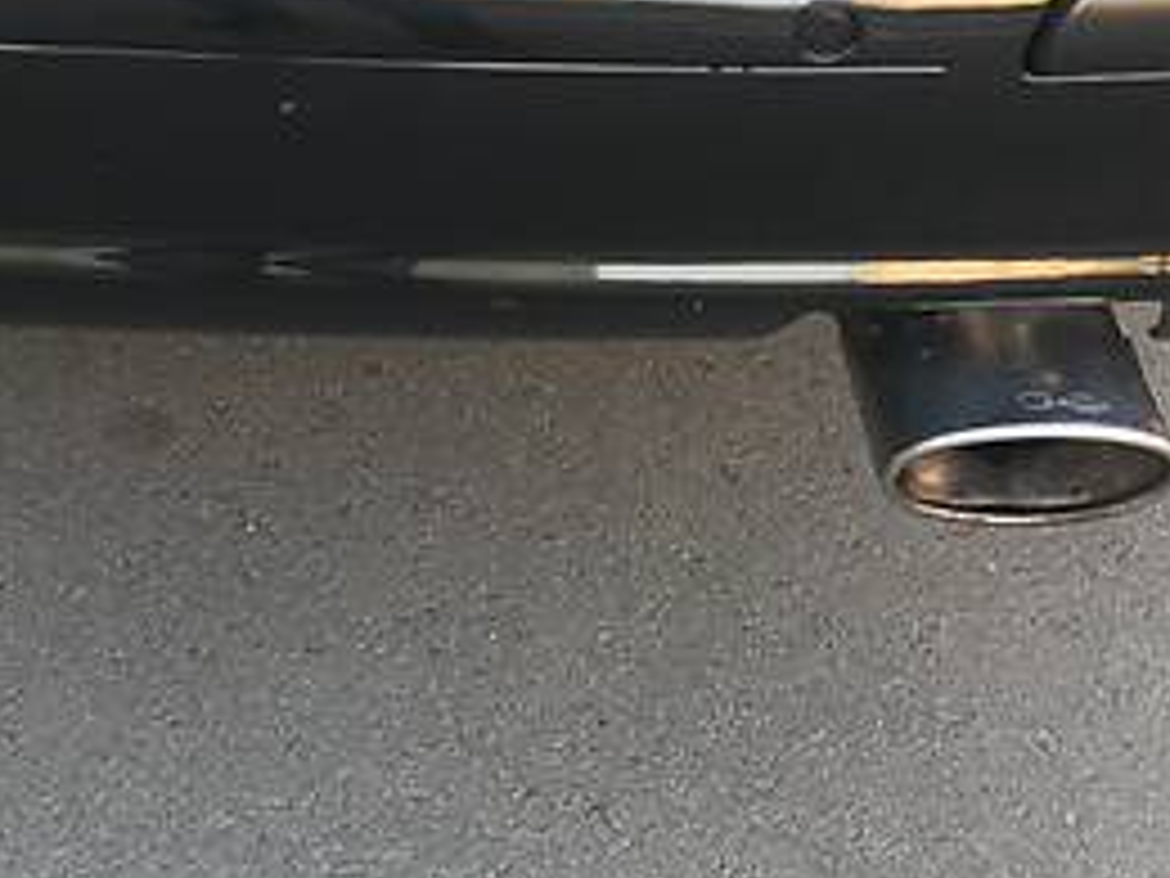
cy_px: 18
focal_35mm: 86
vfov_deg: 16.8
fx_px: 2907
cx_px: 130
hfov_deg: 22.2
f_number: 1.8
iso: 25
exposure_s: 1/50
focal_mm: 4
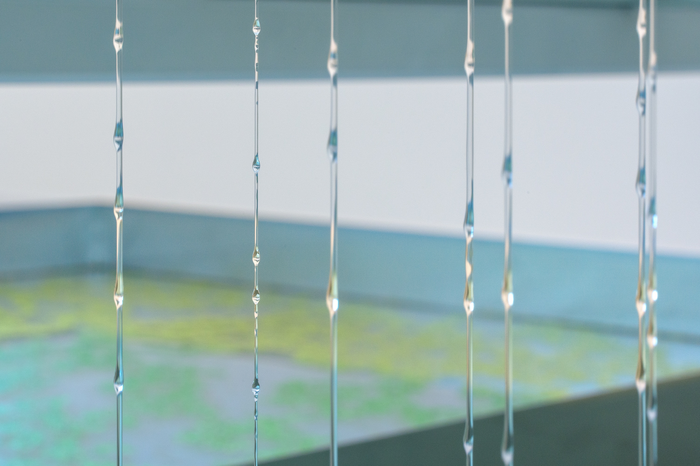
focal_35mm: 105
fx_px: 2042
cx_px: 350
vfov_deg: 13.0
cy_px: 233
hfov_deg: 19.5
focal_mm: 105
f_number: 22
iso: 1000
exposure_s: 1/30
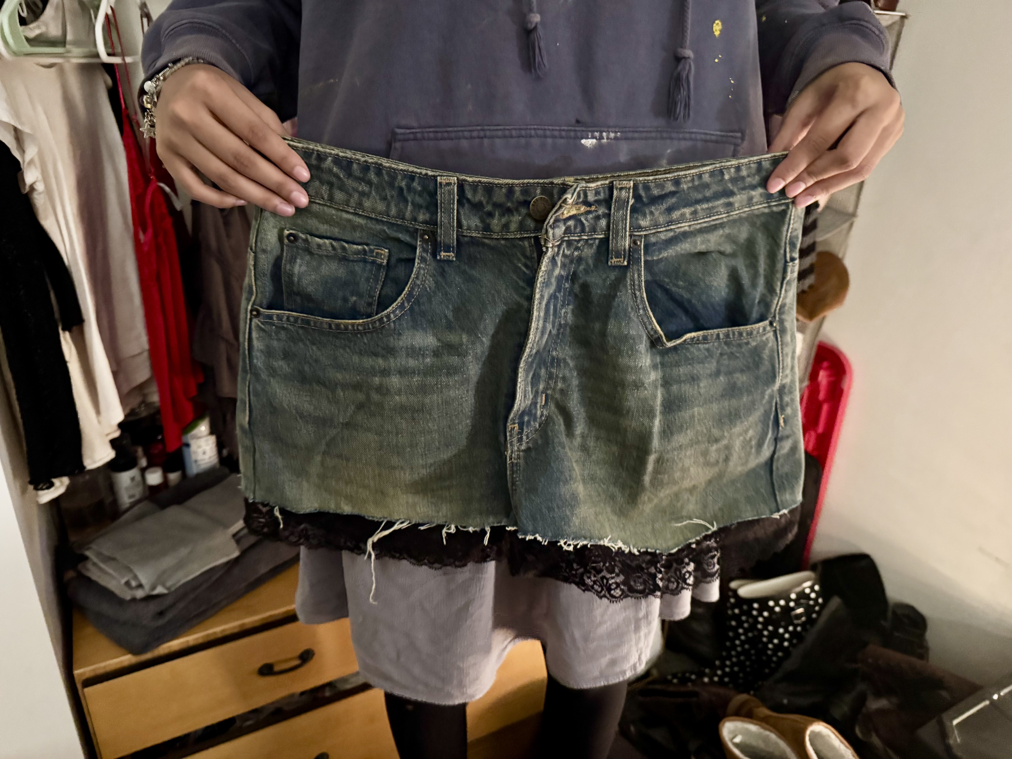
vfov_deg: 56.8
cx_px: 506
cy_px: 380
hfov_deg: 71.6
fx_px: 702
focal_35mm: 24
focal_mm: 6.76
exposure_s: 1/30
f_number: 1.78
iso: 1600
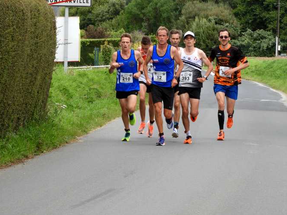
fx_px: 1989
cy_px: 95
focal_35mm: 240
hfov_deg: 8.3
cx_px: 156
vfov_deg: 6.2
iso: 100
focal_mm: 35.8
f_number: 5.3
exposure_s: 1/200
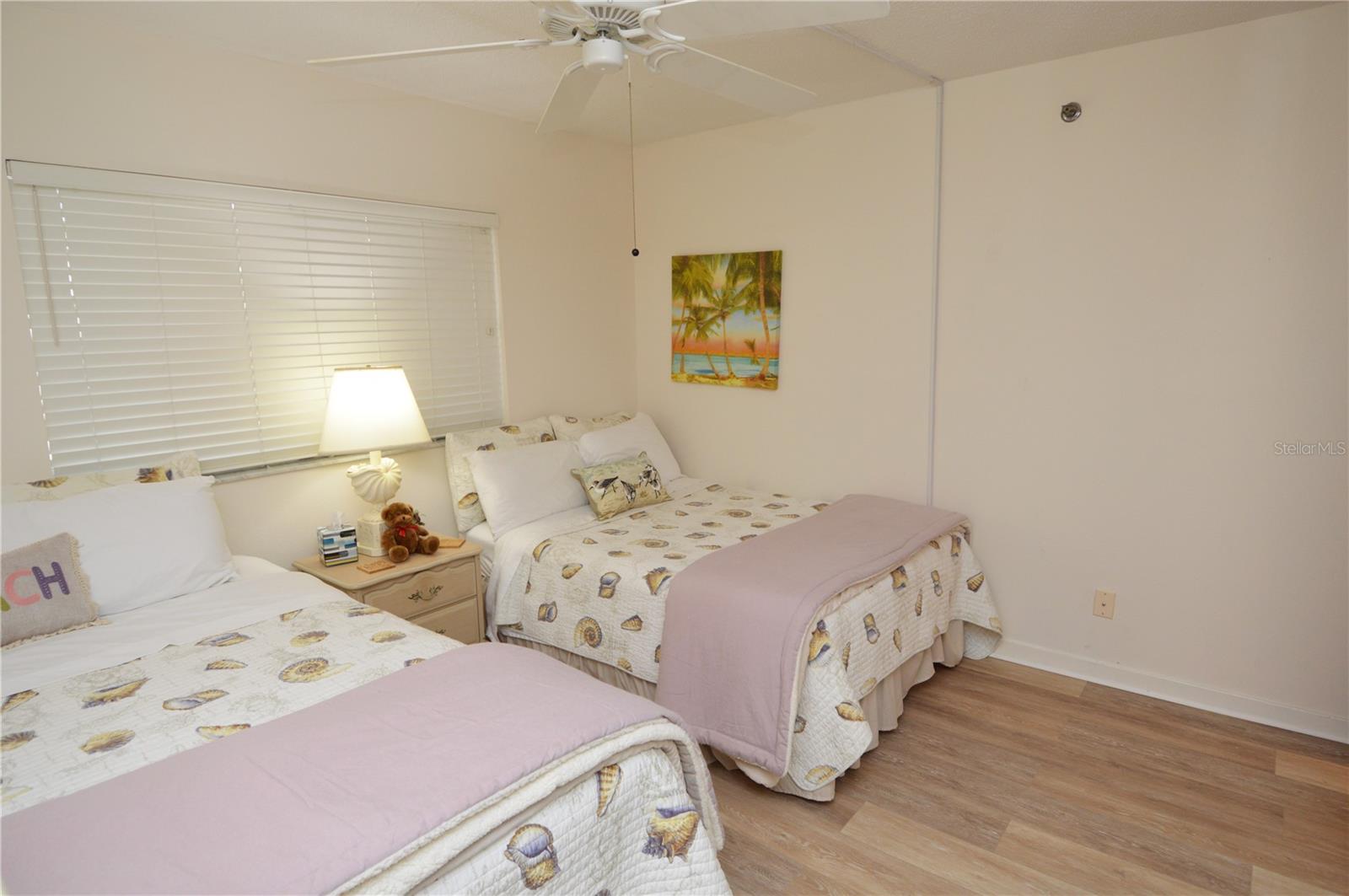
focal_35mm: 18
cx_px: 674
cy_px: 448
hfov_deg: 90.1
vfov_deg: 67.3
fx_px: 674
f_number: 4
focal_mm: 12
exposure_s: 1/60
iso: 400
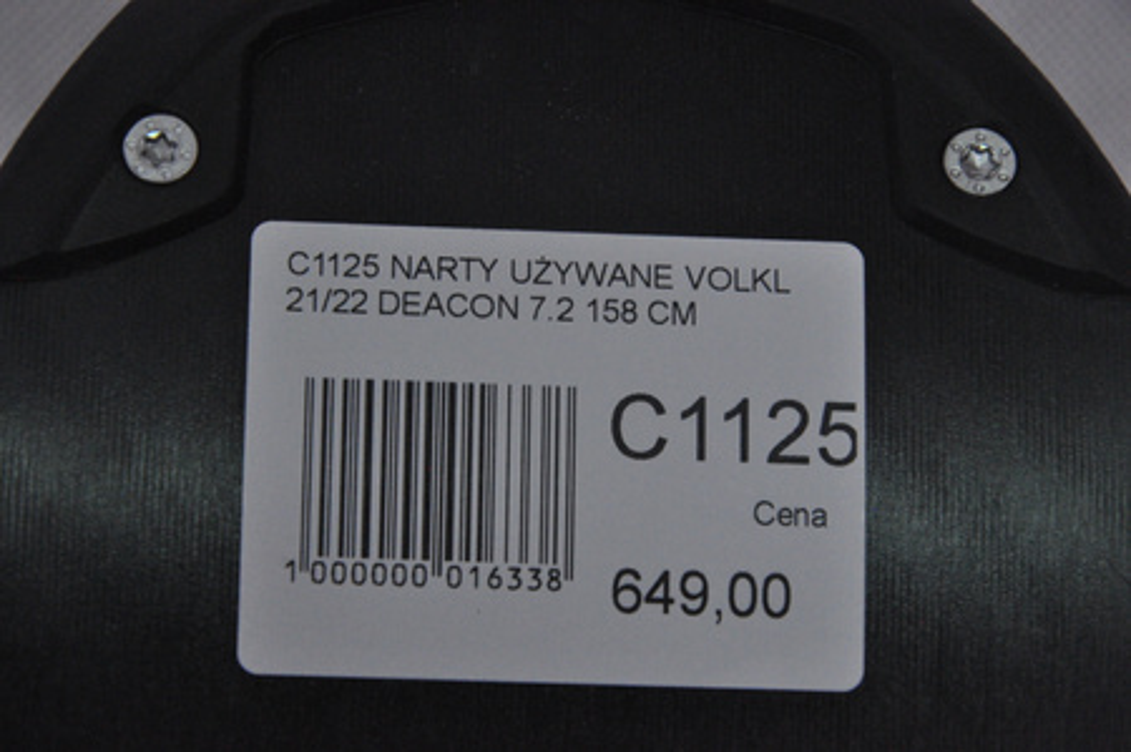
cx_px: 566
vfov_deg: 8.7
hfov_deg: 13.1
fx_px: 4943
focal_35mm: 158
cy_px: 376
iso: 3200
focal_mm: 105
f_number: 9.5
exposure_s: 1/125
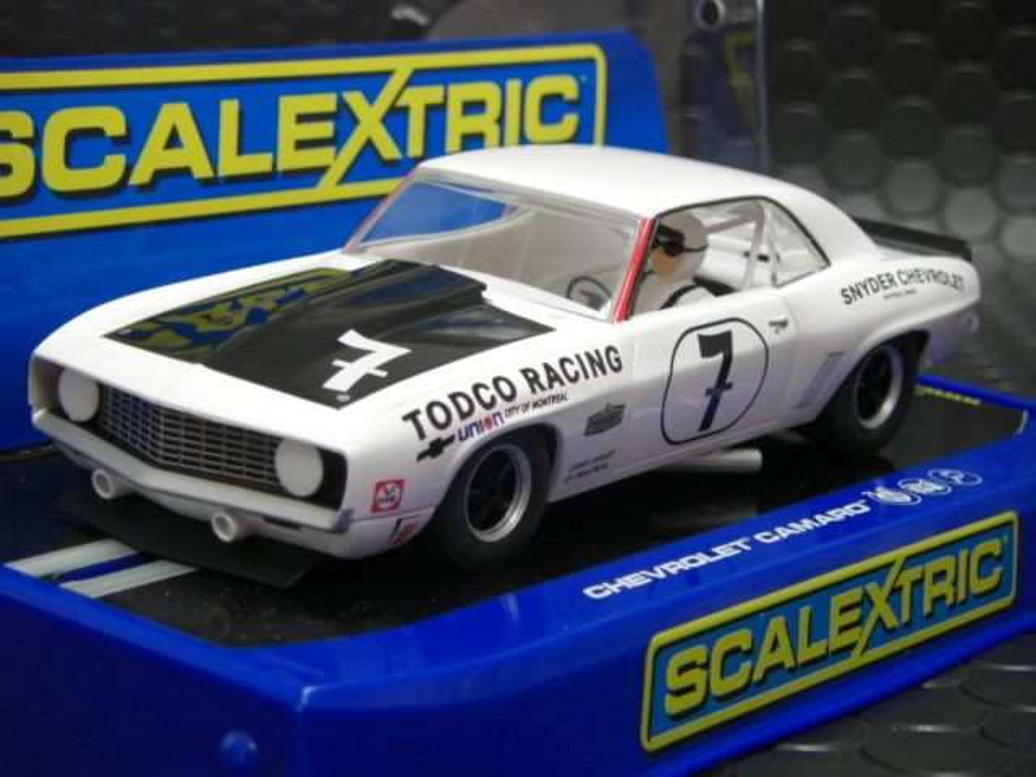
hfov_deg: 23.6
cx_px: 518
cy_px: 388
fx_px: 2484
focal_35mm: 83
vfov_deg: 17.8
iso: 200
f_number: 4
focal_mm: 13.7
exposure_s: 1/20
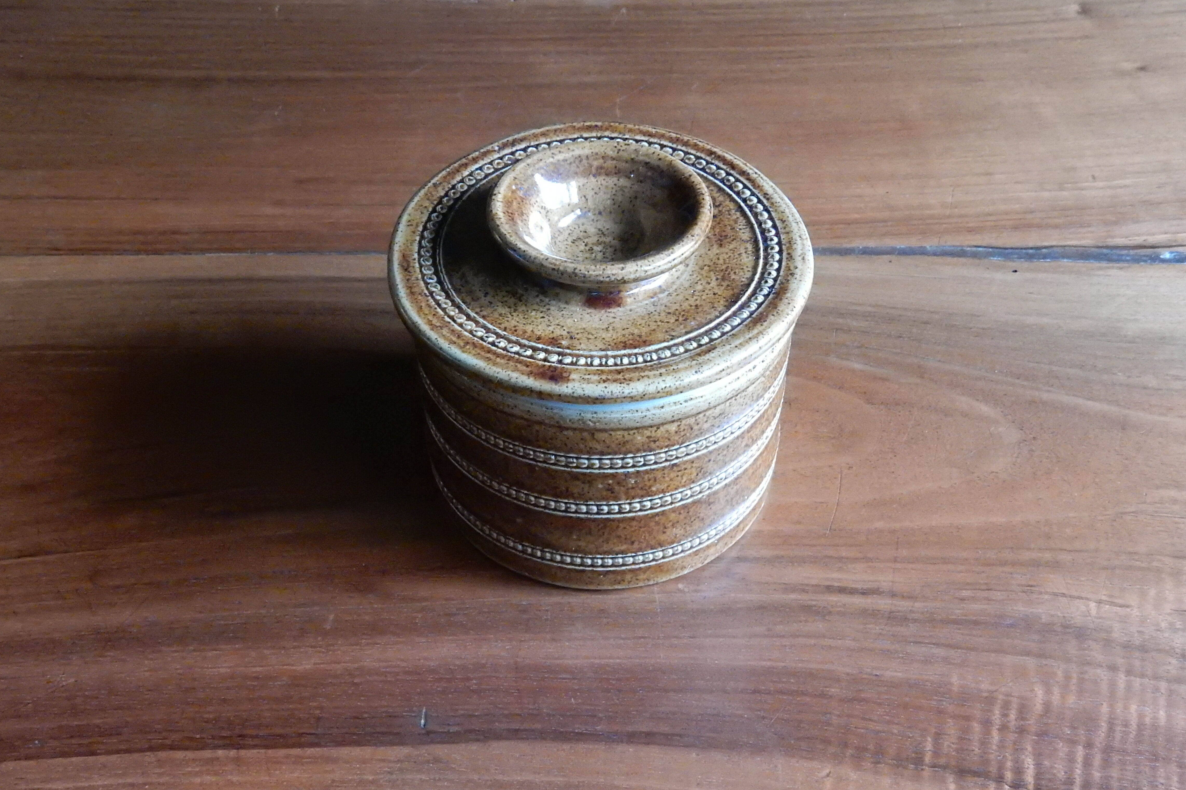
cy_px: 370
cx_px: 593
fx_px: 1482
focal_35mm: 45
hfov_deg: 43.6
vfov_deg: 29.9
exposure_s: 1/40
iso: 1400
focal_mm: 7.6
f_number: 4.2
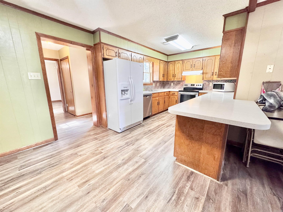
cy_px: 106
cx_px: 142
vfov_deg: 85.7
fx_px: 114
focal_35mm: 14
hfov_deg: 102.1
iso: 250
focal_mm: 2.22
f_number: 2.2
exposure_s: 1/60
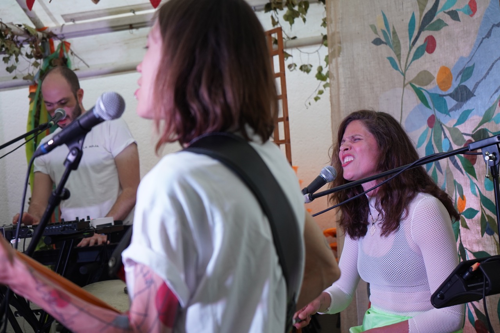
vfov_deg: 20.9
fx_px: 903
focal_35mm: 65
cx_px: 250
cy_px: 166
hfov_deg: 31.0
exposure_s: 1/100
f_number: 5.6
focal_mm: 65
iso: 1250
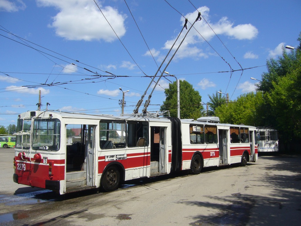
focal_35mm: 35
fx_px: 304
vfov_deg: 40.7
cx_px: 150
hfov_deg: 52.6
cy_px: 113
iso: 80
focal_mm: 5.8
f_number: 5.6
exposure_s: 1/400
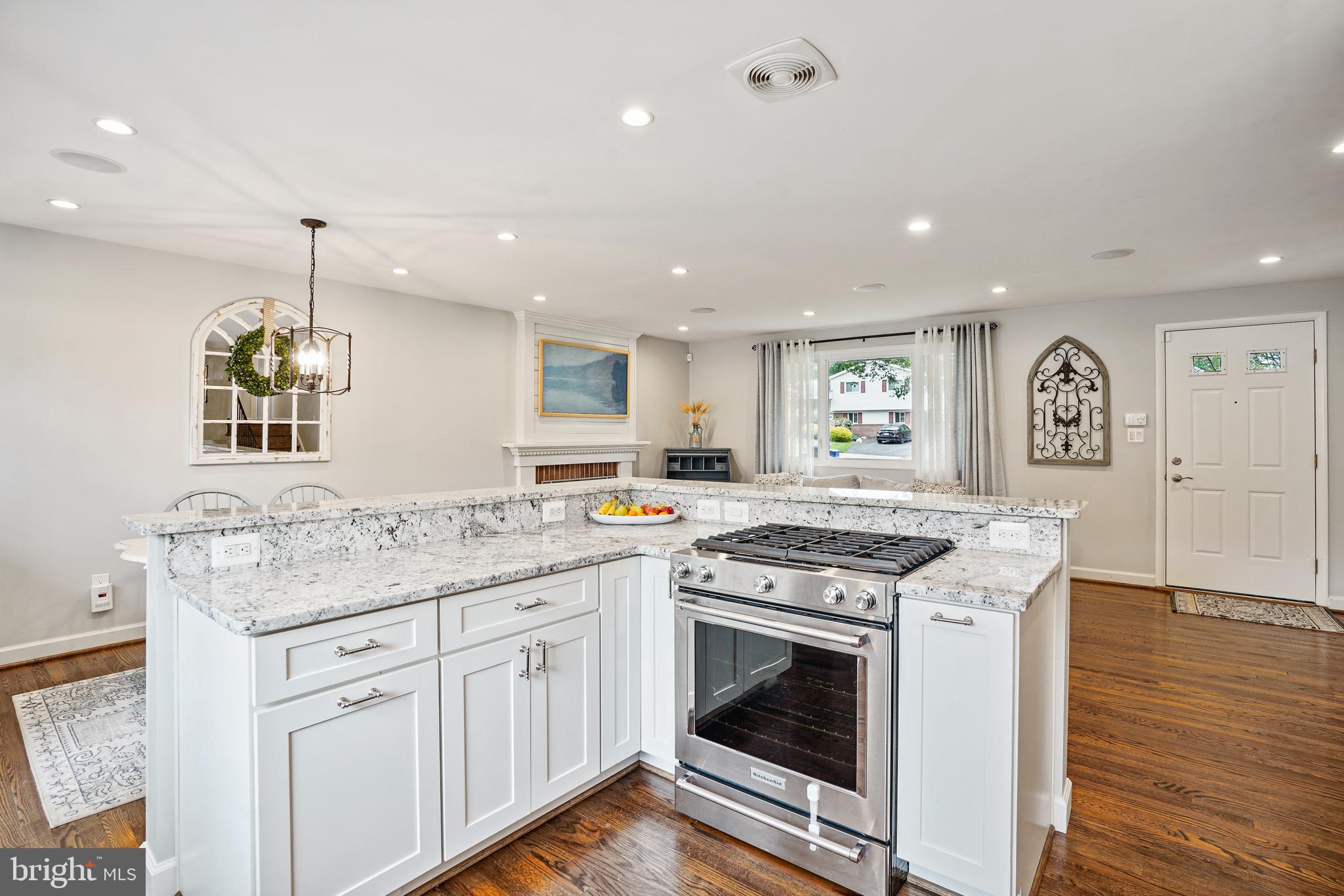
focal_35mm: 16
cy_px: 448
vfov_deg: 73.7
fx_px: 597
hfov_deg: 96.7
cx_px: 672
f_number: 8
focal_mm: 16
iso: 100
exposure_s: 1/1.25
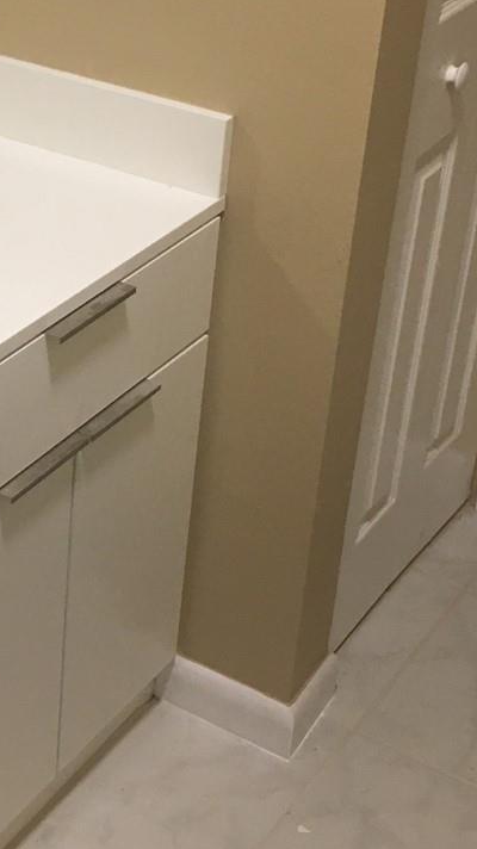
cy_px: 346
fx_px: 1598
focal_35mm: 71
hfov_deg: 16.6
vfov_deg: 29.7
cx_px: -19
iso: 50
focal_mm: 4.15
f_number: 2.2
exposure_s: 1/33
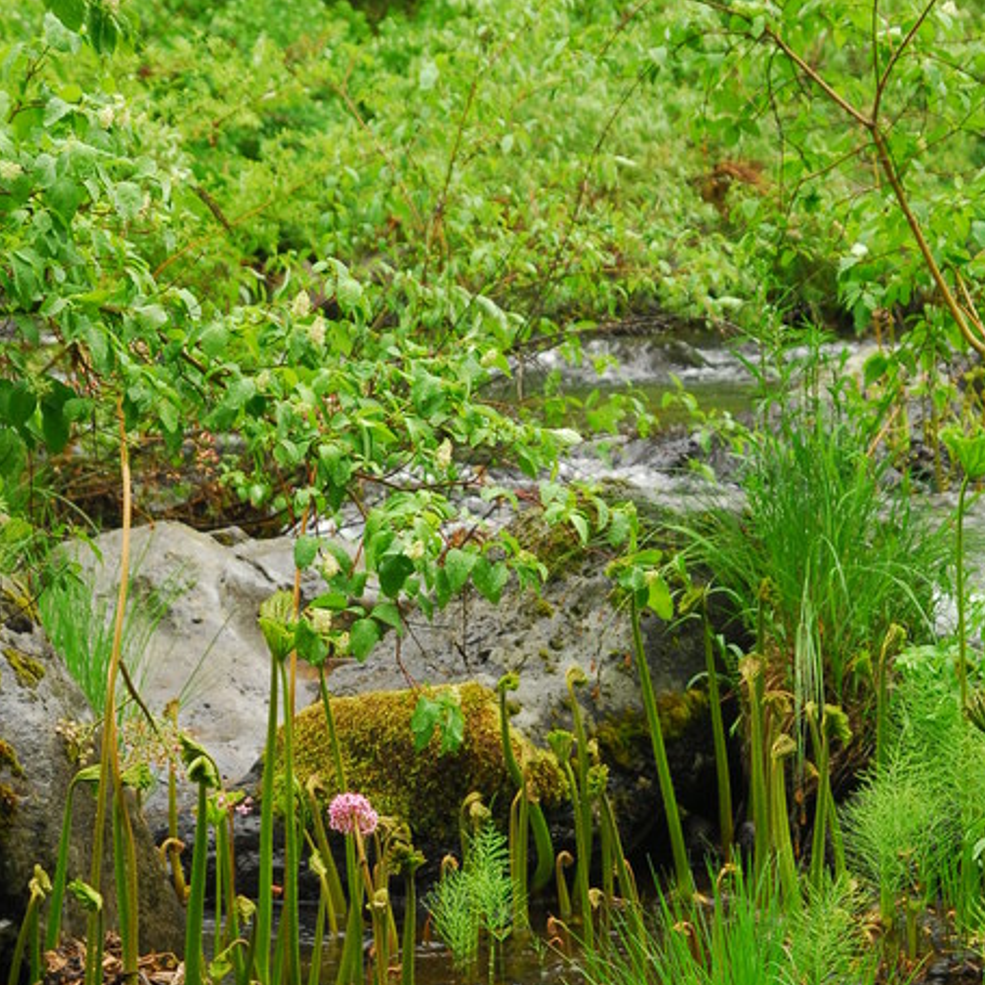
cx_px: 568
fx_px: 3123
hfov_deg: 17.9
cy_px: 801
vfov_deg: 17.8
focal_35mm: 97
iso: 320
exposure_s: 1/50
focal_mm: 32
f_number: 5
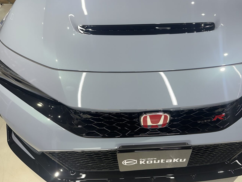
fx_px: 196
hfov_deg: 63.1
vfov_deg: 49.7
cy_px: 96
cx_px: 139
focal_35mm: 28
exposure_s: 1/120
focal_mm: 6.86
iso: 80
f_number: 1.78
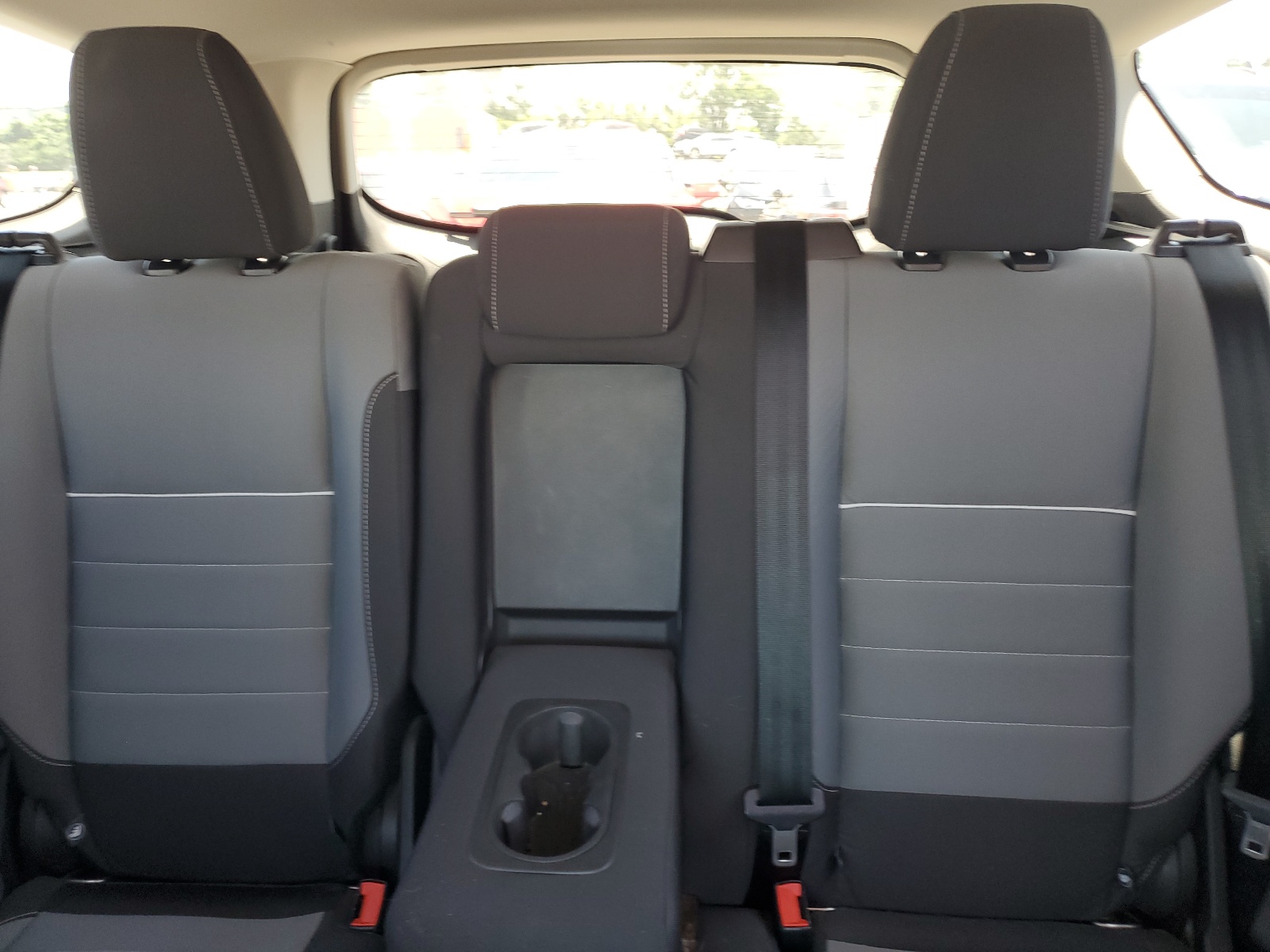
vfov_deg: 53.1
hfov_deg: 67.3
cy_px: 476
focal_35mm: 26
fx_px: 954
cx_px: 635
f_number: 1.5
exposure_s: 1/60.2
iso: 65
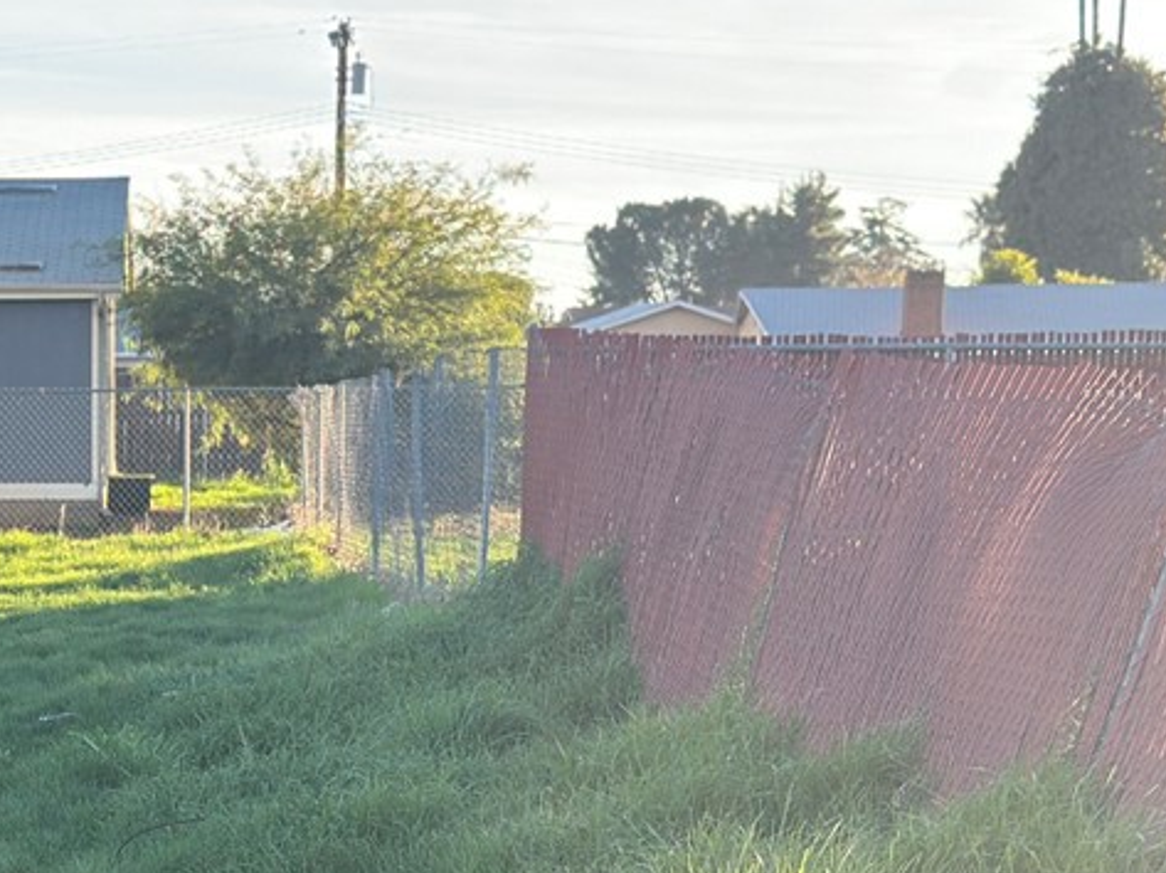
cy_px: 900
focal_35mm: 104
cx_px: 0
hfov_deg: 18.4
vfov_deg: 14.0
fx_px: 3500
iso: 80
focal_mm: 6.86
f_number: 1.78
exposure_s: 1/646
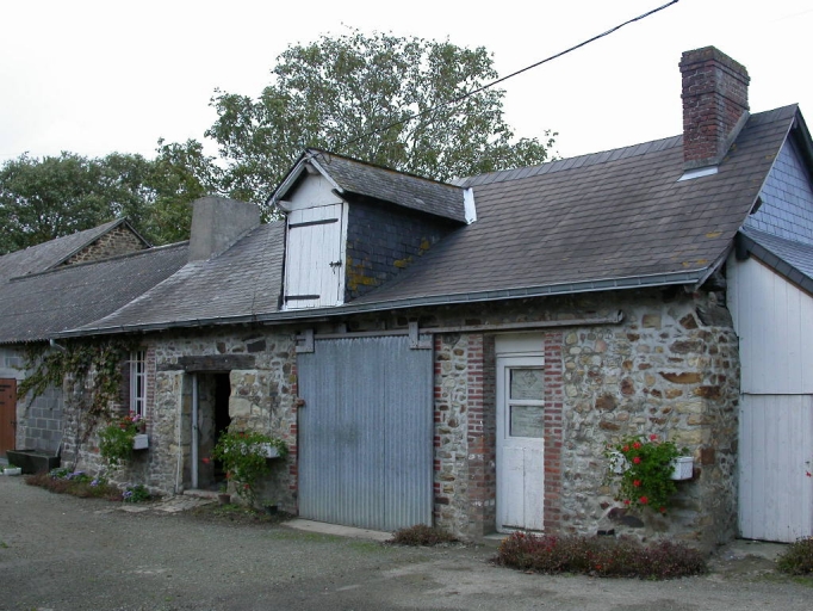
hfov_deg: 49.0
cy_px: 306
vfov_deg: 37.7
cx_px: 406
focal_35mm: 38
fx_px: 893
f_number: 4.2
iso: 100
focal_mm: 7.85
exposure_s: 1/124
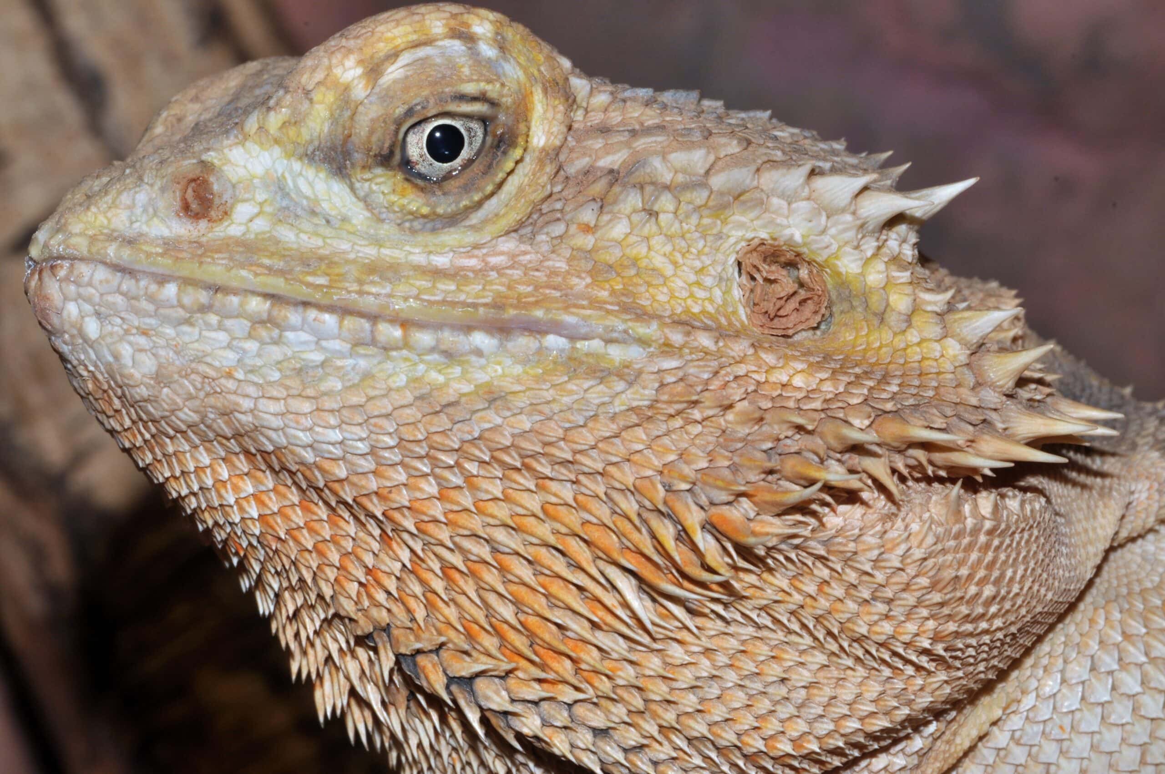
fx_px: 4363
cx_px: 582
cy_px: 387
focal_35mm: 135
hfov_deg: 15.2
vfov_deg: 10.1
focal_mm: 90
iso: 200
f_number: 25
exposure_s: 1/160
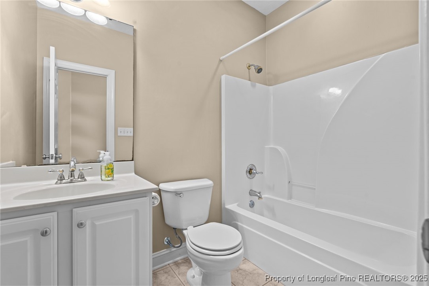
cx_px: 214
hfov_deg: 95.0
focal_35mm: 16
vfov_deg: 72.0
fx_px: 197
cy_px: 143
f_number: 8
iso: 320
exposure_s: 1.3
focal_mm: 16.5
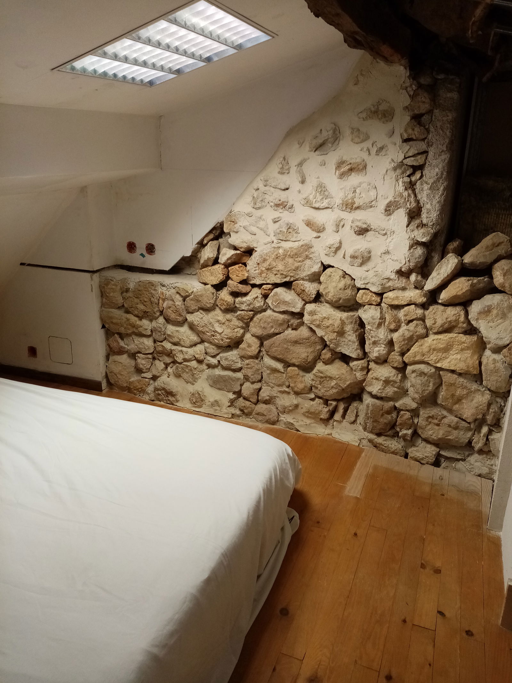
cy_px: 342
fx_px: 513
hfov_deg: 53.1
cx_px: 256
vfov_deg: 67.3
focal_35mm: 26
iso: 147
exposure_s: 1/33.3
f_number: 1.8
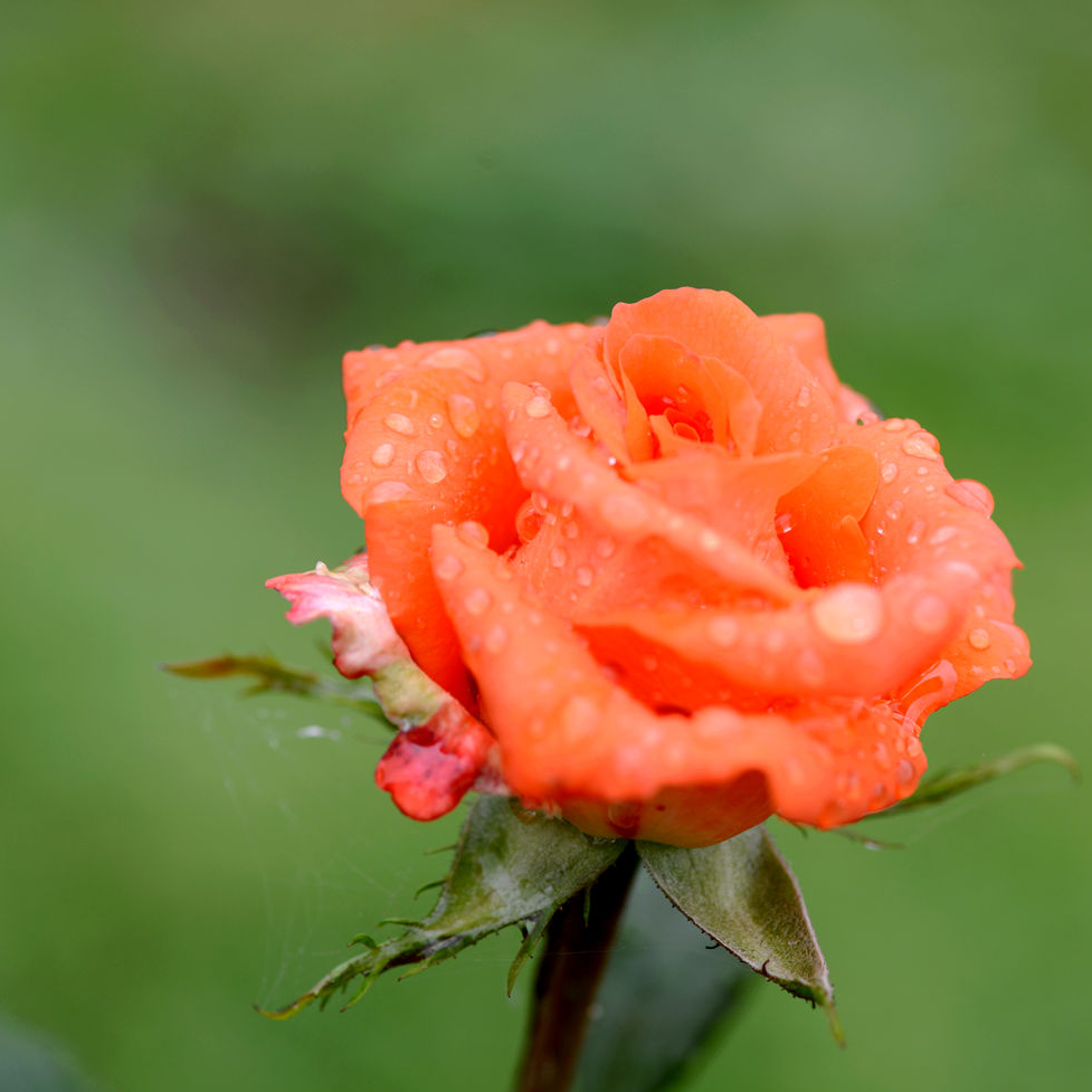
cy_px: 535
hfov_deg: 12.7
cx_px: 801
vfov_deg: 12.7
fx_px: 4890
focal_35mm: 137
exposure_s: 1/320
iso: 160
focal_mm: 105
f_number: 5
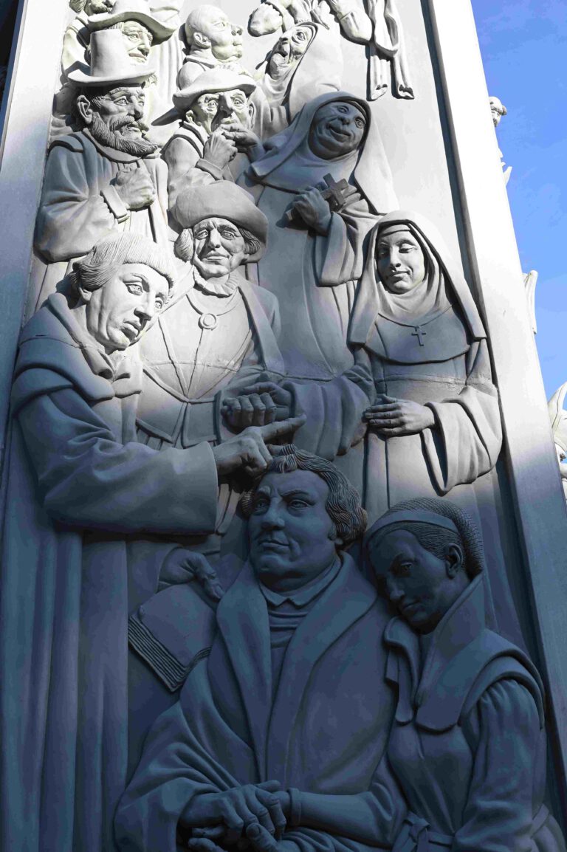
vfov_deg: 39.6
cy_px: 426
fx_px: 1183
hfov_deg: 27.0
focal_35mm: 50
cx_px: 284
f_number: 9
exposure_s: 1/800
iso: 800
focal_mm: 50
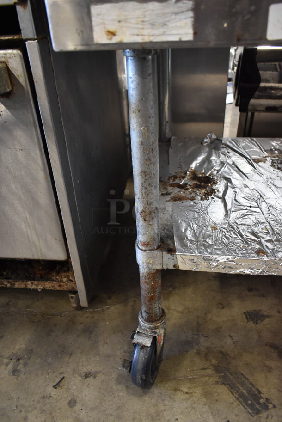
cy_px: 211
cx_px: 141
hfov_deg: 48.0
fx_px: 317
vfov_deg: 67.3
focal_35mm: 27
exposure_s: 1/30
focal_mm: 18
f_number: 3.5
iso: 1400
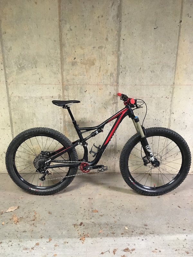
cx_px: 96
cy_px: 128
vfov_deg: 61.7
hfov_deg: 48.2
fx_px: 216
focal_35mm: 29
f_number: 2.2
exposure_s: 1/15
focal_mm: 4.15
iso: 250
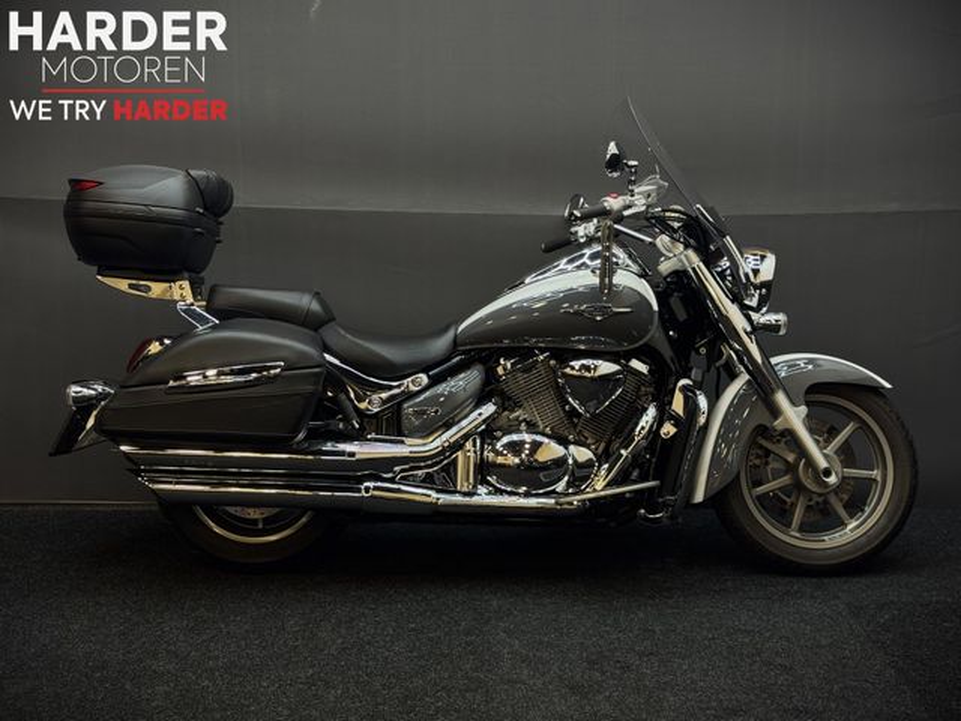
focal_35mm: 48
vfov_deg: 30.3
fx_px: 1333
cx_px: 480
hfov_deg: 39.7
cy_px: 360
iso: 64
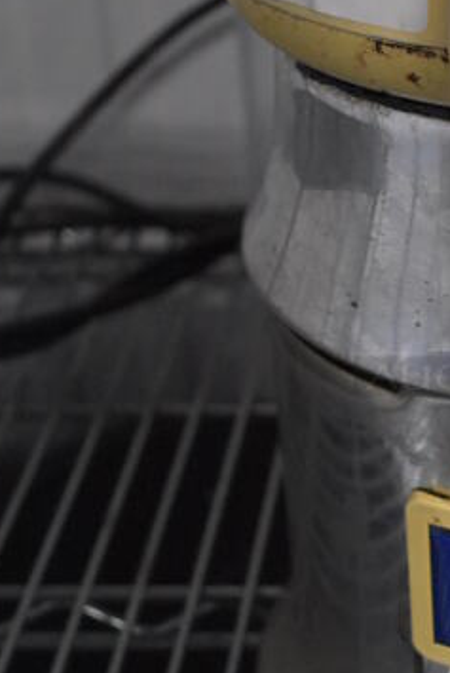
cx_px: 566
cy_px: 298
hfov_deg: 15.4
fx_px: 1589
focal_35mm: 85
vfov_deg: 23.9
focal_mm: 22
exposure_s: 1/125
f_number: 3.8
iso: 4000
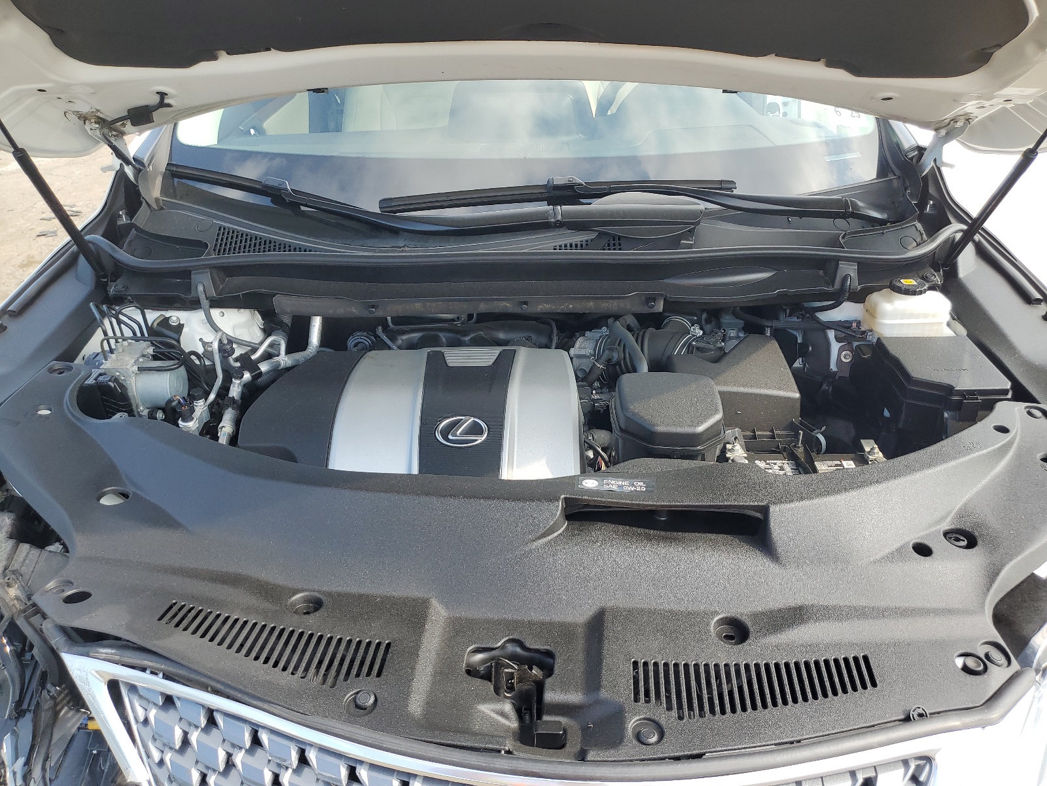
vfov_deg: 53.1
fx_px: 786
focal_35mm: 26
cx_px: 524
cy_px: 393
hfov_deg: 67.3
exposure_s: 1/588
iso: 50
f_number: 1.5
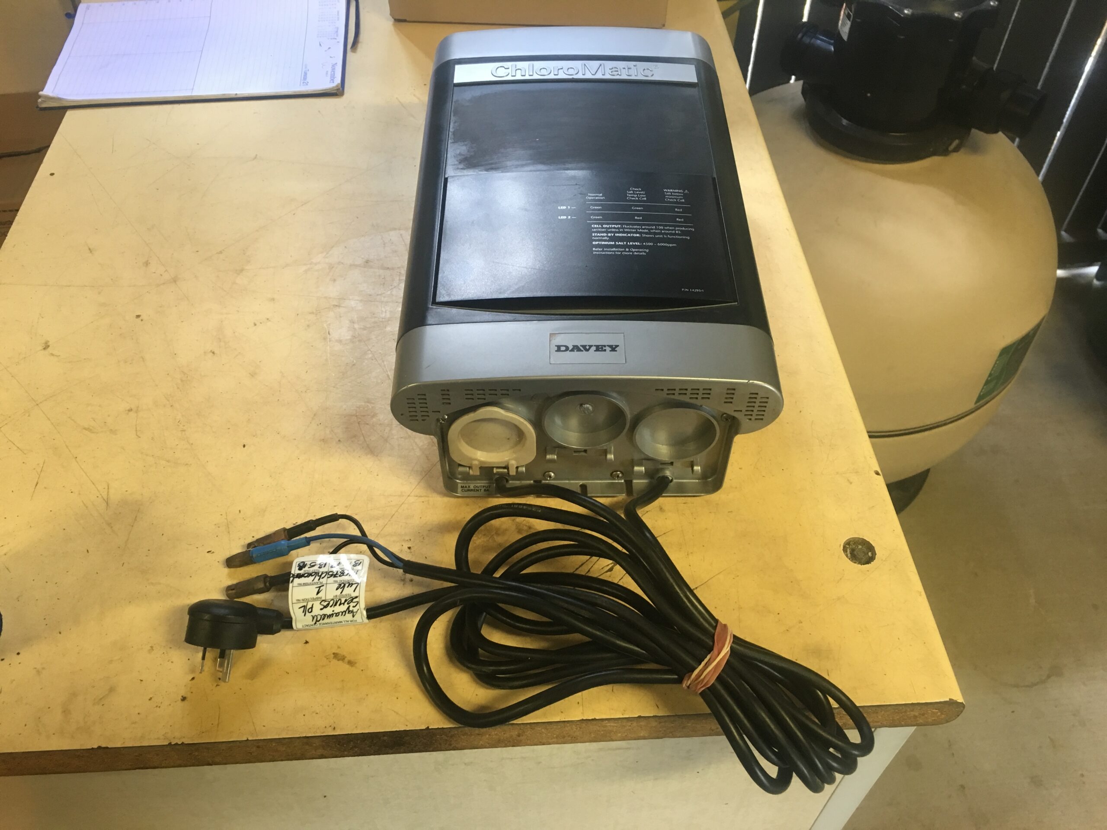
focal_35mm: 29
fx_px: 927
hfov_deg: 61.7
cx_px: 554
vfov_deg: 48.2
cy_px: 415
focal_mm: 4.15
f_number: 2.2
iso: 125
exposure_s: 1/33
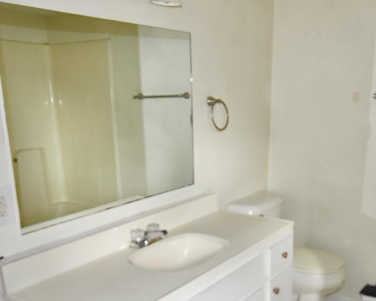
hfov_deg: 44.5
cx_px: 221
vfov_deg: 36.4
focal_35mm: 41
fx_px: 457
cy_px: 160
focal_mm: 13
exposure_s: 1/125
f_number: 5.6
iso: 800
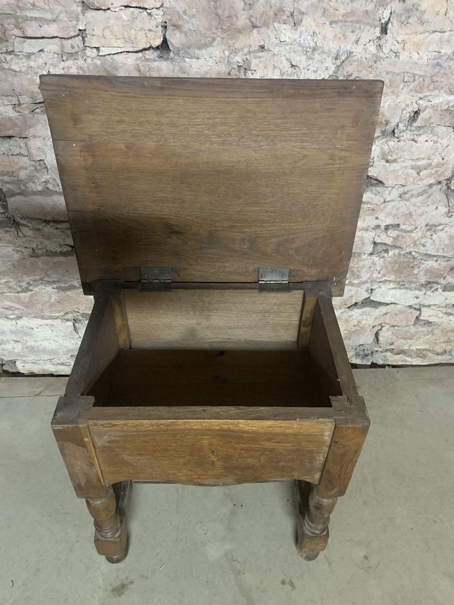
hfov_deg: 53.1
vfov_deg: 67.3
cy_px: 302
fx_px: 455
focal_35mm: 26
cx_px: 227
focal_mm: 4.25
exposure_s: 1/25
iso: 500
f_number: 1.8
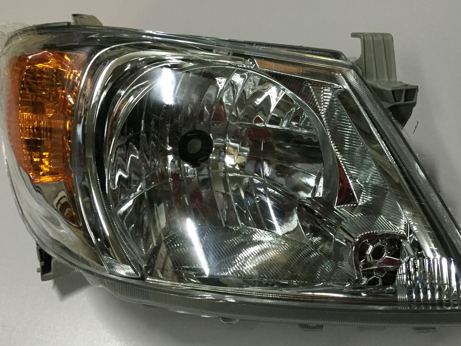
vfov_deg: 39.6
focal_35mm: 36
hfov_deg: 51.0
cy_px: 195
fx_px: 479
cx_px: 279
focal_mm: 4.15
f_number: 2.2
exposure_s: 1/25
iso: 250
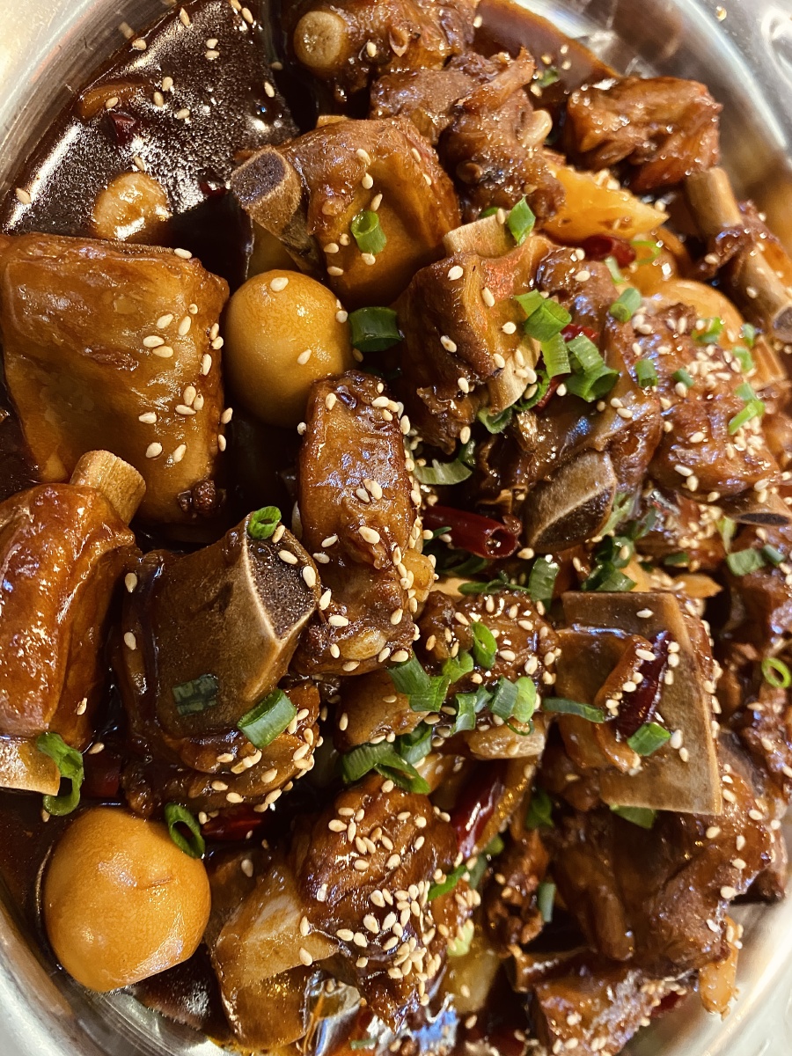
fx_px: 793
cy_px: 528
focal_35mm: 26
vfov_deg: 67.3
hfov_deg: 53.1
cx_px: 396
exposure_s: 1/30
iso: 640
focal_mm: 4.25
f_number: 1.8
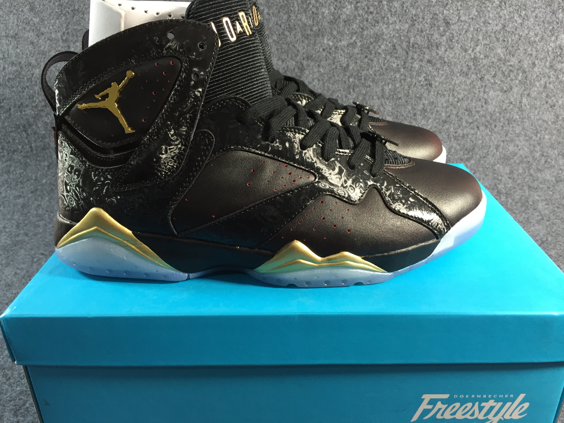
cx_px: 282
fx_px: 472
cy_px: 212
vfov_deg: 48.2
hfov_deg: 61.7
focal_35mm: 29
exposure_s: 1/33
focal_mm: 4.15
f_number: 2.2
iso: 100
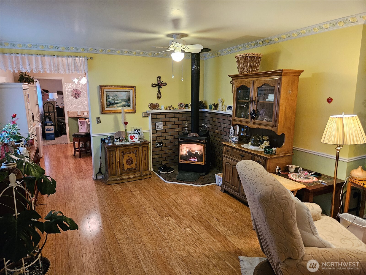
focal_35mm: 23
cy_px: 138
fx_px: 243
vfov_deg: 58.9
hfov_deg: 73.9
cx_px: 183
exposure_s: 1/120
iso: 1000
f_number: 1.8
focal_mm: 5.4
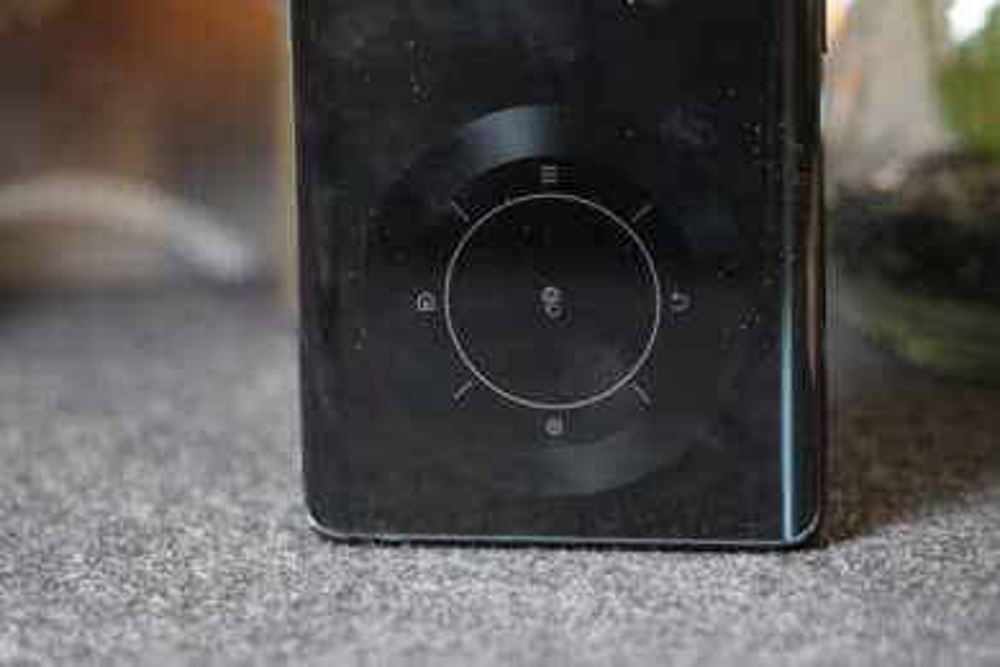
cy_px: 334
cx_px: 500
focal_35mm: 105
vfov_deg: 13.0
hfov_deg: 19.5
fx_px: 2916
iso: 4000
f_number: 6.3
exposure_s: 1/40
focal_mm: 105
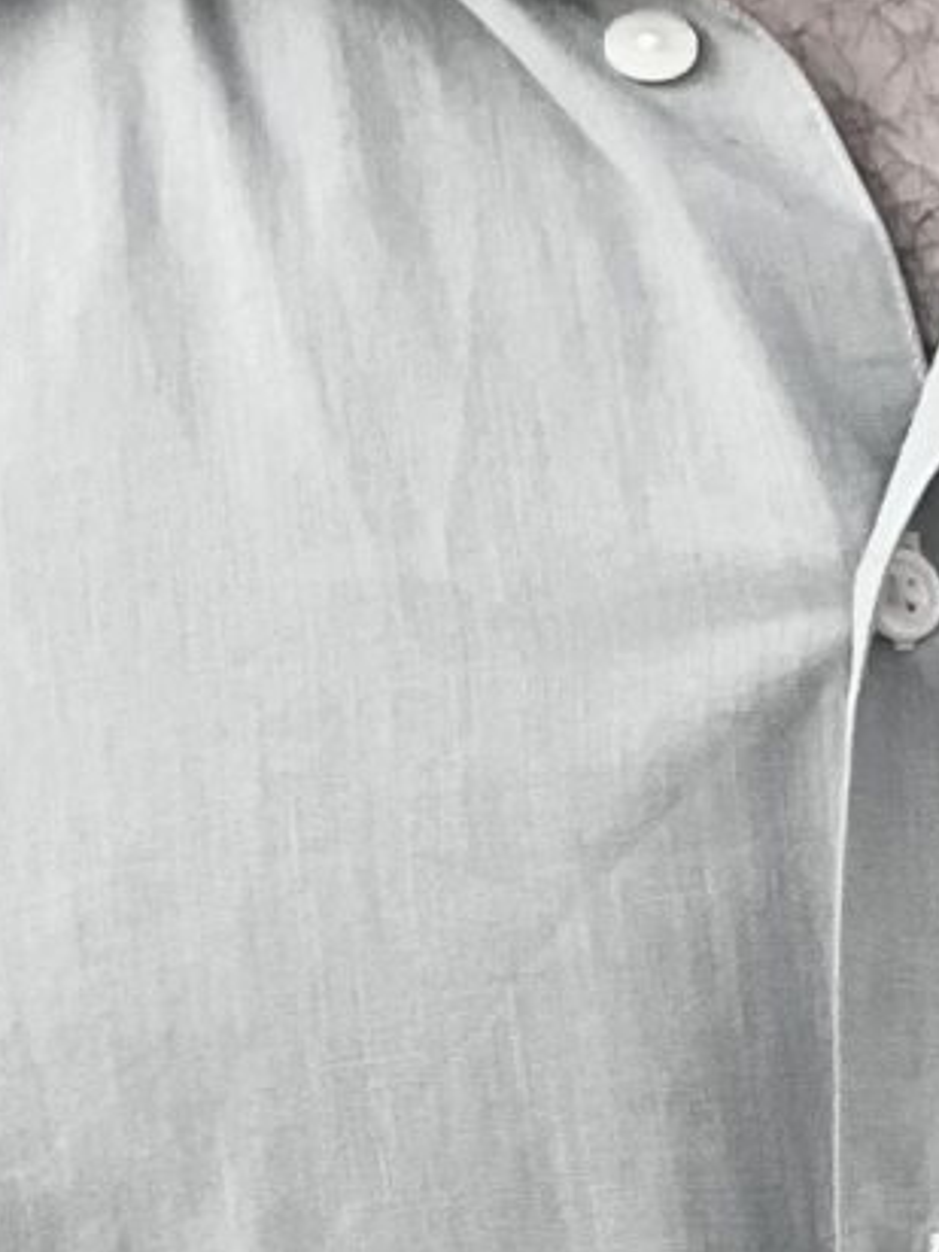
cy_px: 504
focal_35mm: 478
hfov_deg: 3.1
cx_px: 1367
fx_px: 17288
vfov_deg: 4.1
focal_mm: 9
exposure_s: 1/121
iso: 80
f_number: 2.8
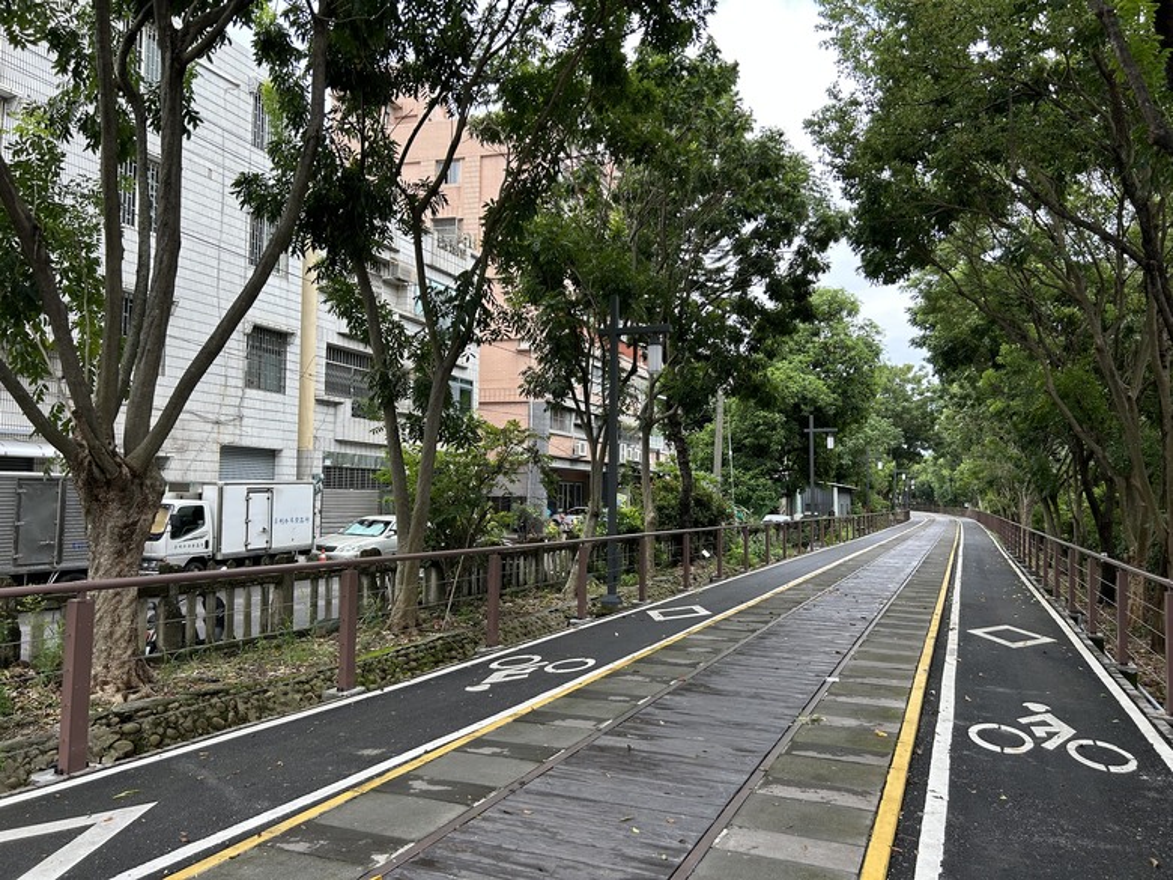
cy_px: 440
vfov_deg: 53.1
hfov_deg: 67.3
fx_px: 881
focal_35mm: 26
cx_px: 586
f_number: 1.5
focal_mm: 5.7
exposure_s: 1/887
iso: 50
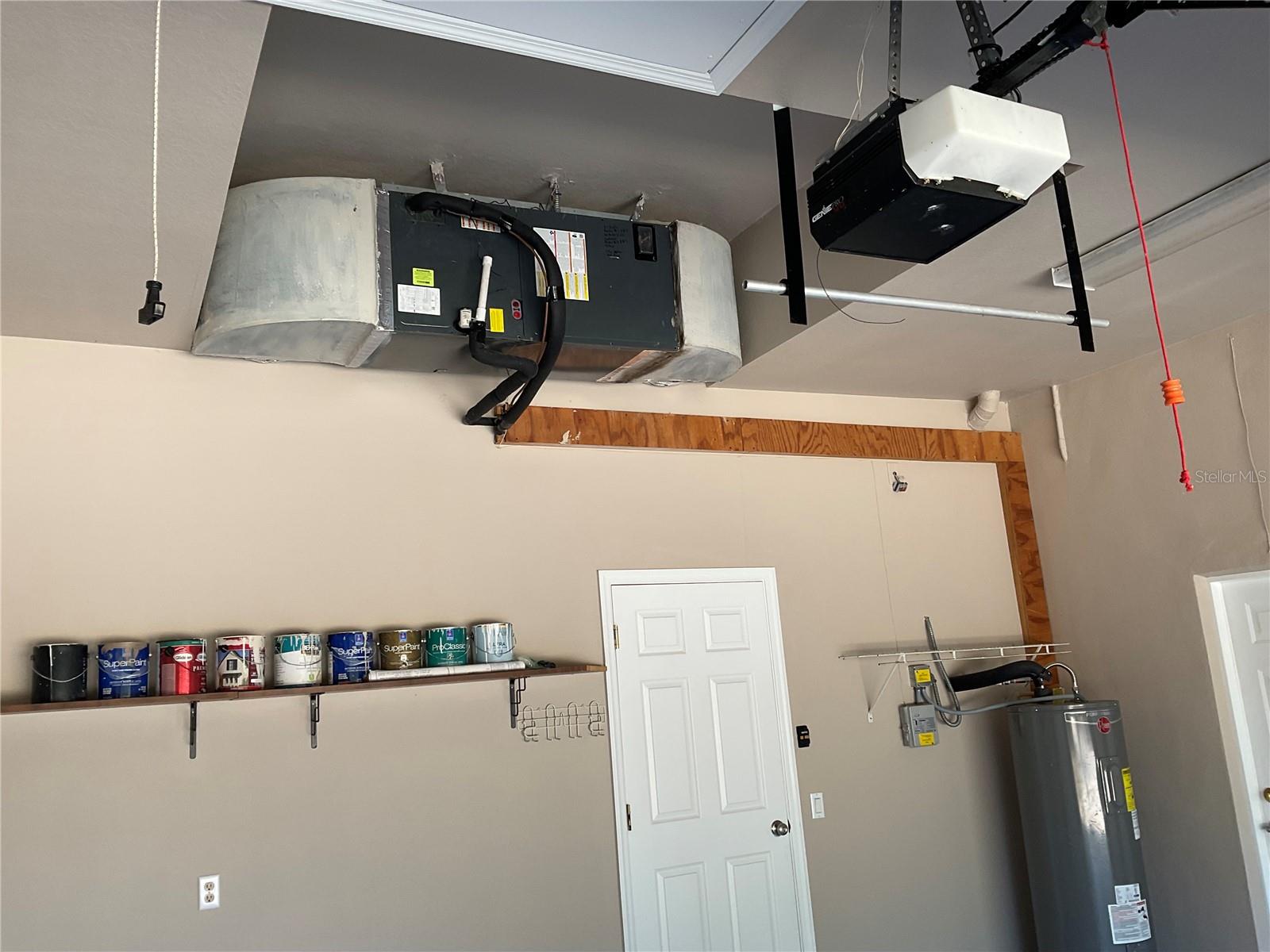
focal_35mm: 29
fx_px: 1064
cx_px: 635
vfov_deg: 48.2
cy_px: 476
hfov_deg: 61.7
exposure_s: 1/122
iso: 32
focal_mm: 3
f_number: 1.8
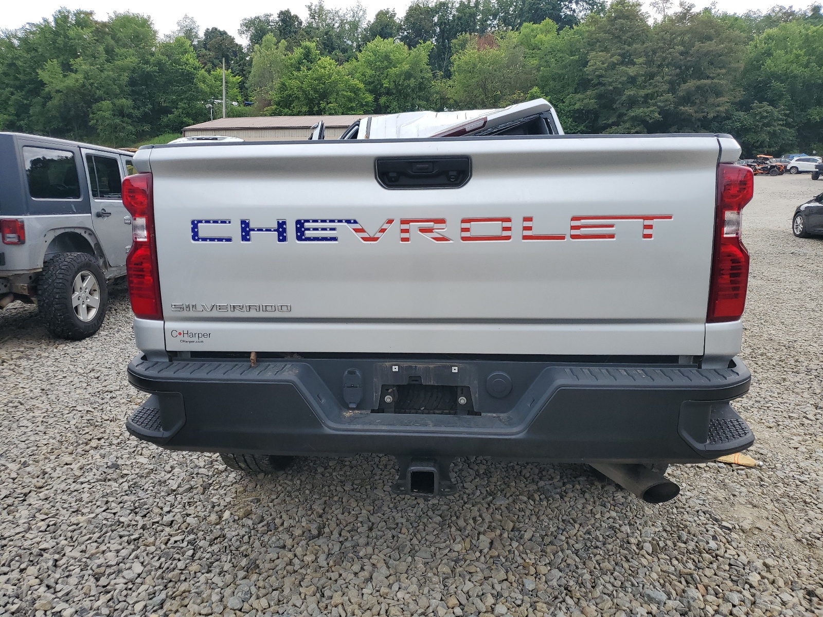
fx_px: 618
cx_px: 412
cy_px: 308
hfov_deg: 67.3
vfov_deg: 53.1
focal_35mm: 26
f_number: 1.5
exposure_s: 1/1429
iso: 50
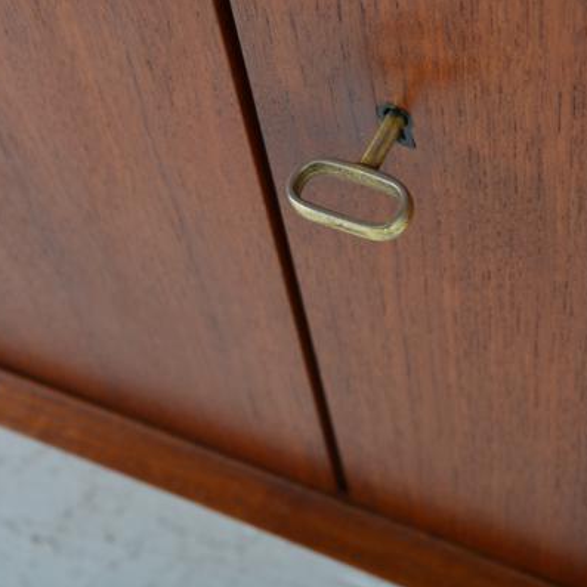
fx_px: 1662
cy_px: 293
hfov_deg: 20.0
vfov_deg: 20.0
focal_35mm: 87
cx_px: 355
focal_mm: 45
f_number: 10
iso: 400
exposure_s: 1/160
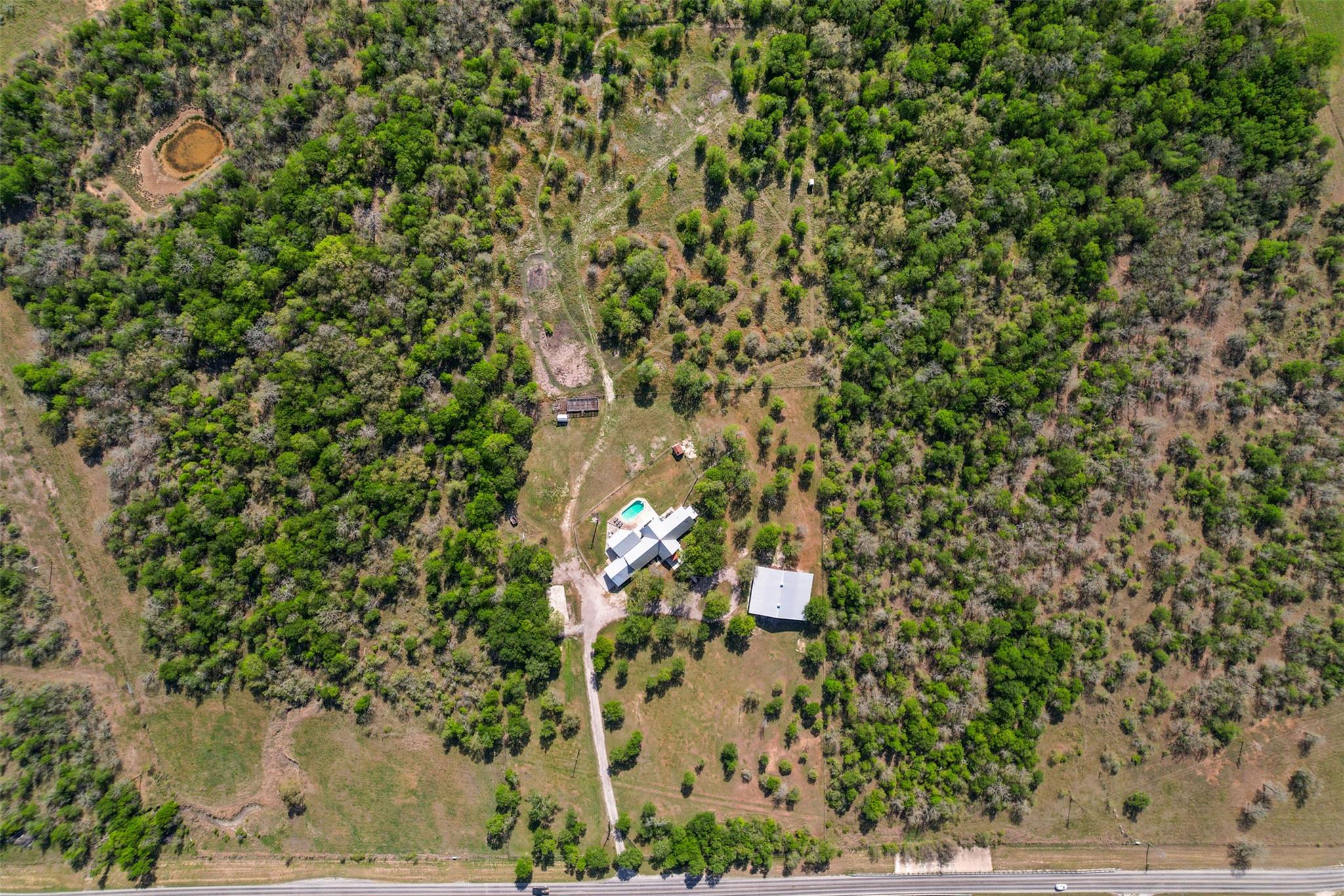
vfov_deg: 57.2
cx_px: 672
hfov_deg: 78.6
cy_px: 448
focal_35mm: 22
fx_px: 821
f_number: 2.8
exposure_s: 1/90
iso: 100
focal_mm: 8.38
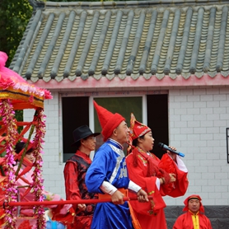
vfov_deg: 8.9
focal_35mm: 197
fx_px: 1474
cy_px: 110
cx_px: 19
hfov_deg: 8.8
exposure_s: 1/100
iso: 100
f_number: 4.5
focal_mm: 78
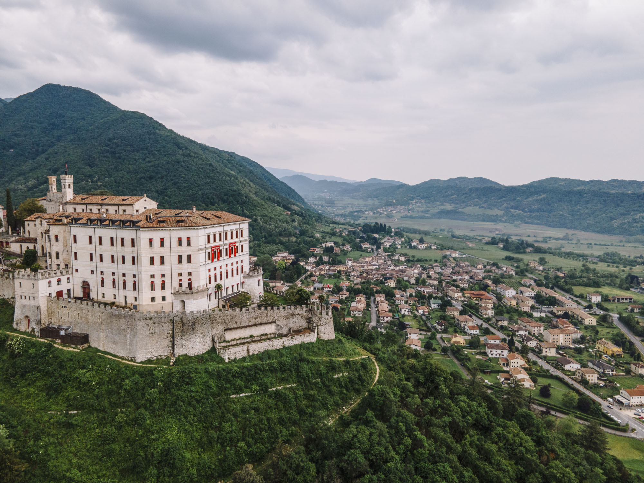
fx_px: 446
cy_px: 242
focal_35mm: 24
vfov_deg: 56.8
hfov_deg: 71.6
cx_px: 322
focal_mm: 4.5
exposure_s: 1/320
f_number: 2.8
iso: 110
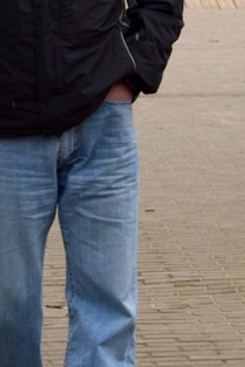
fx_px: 2664
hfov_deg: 5.3
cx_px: 25
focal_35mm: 261
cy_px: 14
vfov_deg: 7.9
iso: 400
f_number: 9
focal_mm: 58
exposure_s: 1/125
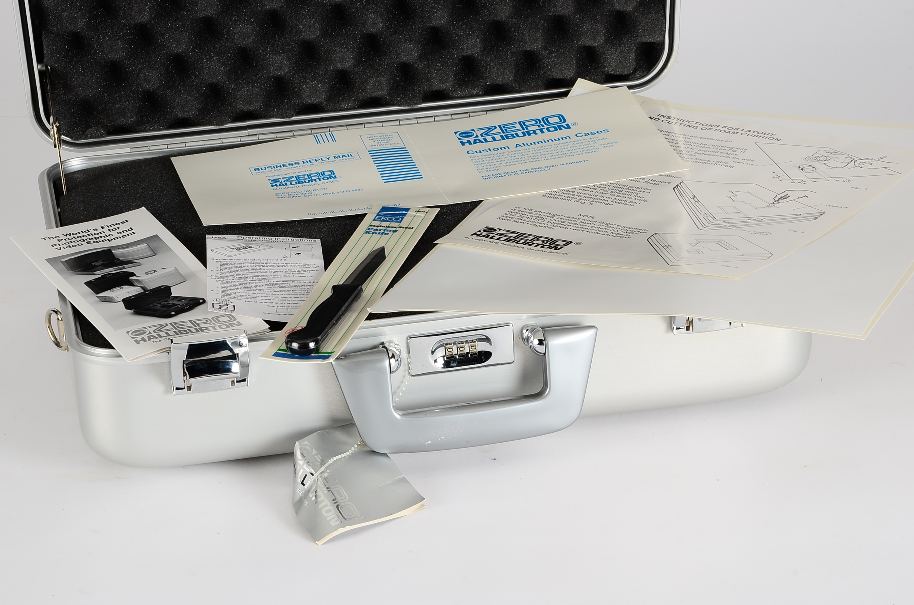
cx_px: 457
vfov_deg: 13.0
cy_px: 302
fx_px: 2660
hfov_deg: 19.5
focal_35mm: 105
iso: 100
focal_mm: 70
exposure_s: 1/100
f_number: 13
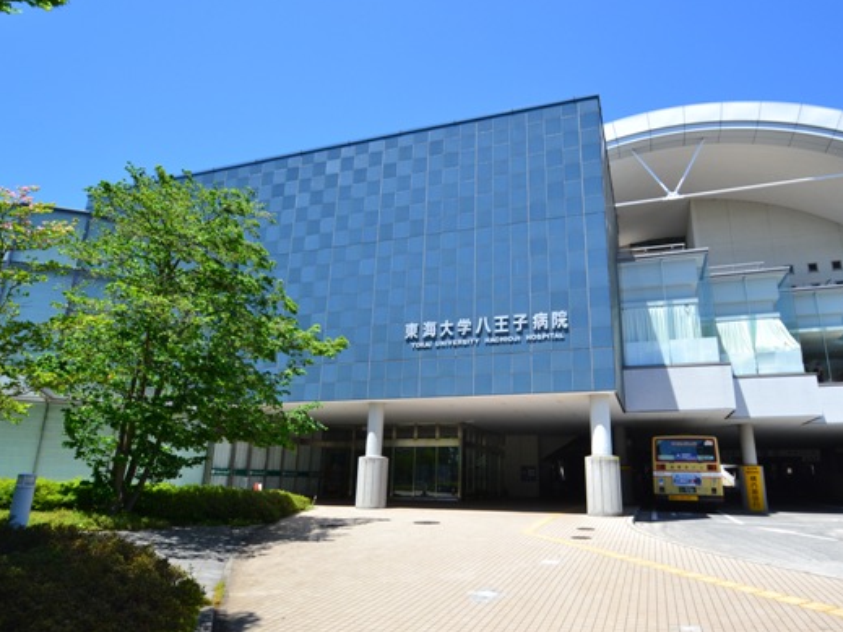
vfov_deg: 65.9
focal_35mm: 20
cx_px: 481
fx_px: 487
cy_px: 314
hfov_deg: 81.3
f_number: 10
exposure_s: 1/320
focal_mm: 12
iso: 400
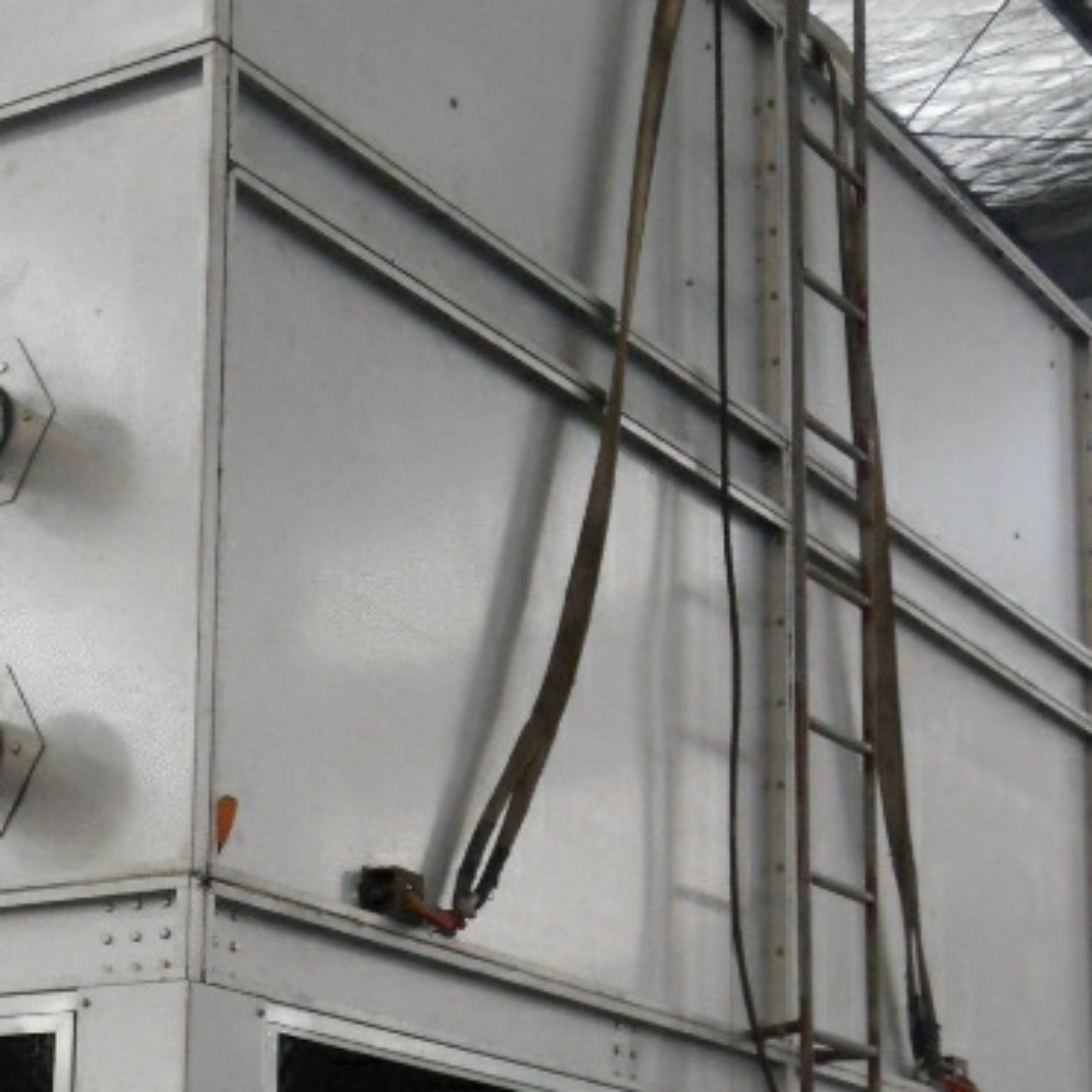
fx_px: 2784
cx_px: 121
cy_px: 877
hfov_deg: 21.7
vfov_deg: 21.9
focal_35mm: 78
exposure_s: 1/125
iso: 400
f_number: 2.8
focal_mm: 5.7
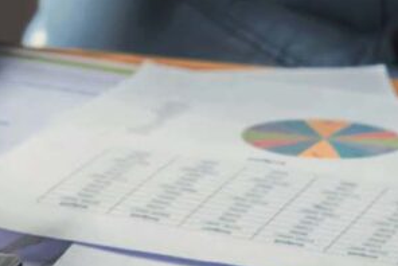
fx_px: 3442
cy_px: 178
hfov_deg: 6.6
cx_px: 82
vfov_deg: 4.4
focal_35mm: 311
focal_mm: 60
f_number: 5
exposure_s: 1/125
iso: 400
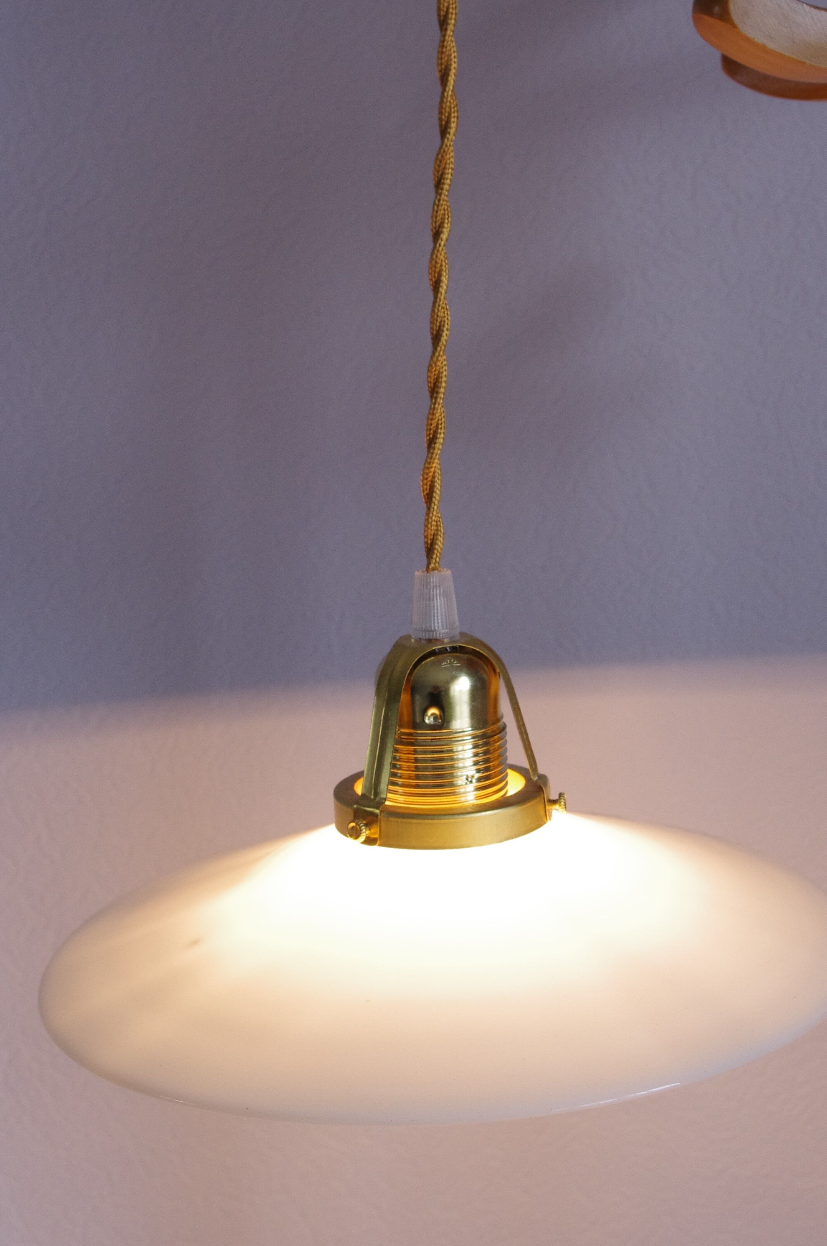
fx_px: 1970
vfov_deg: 35.1
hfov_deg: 23.7
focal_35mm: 57
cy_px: 661
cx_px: 443
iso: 800
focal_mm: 35
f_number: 8
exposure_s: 1/25
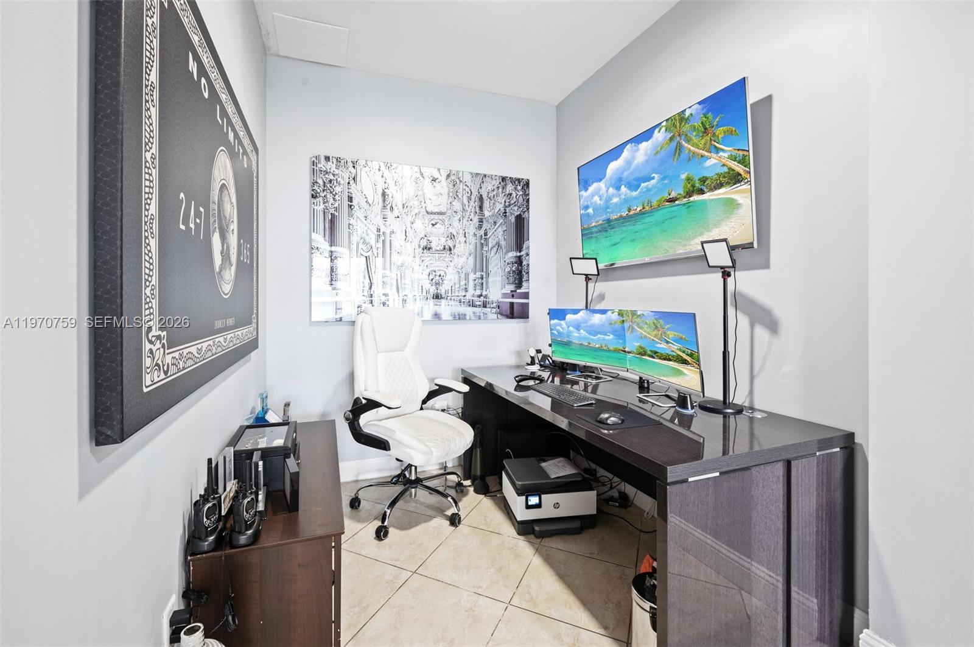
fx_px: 405
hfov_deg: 100.5
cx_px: 487
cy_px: 324
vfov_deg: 77.2
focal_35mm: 15
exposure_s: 1/1.67
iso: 200
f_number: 8
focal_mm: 15
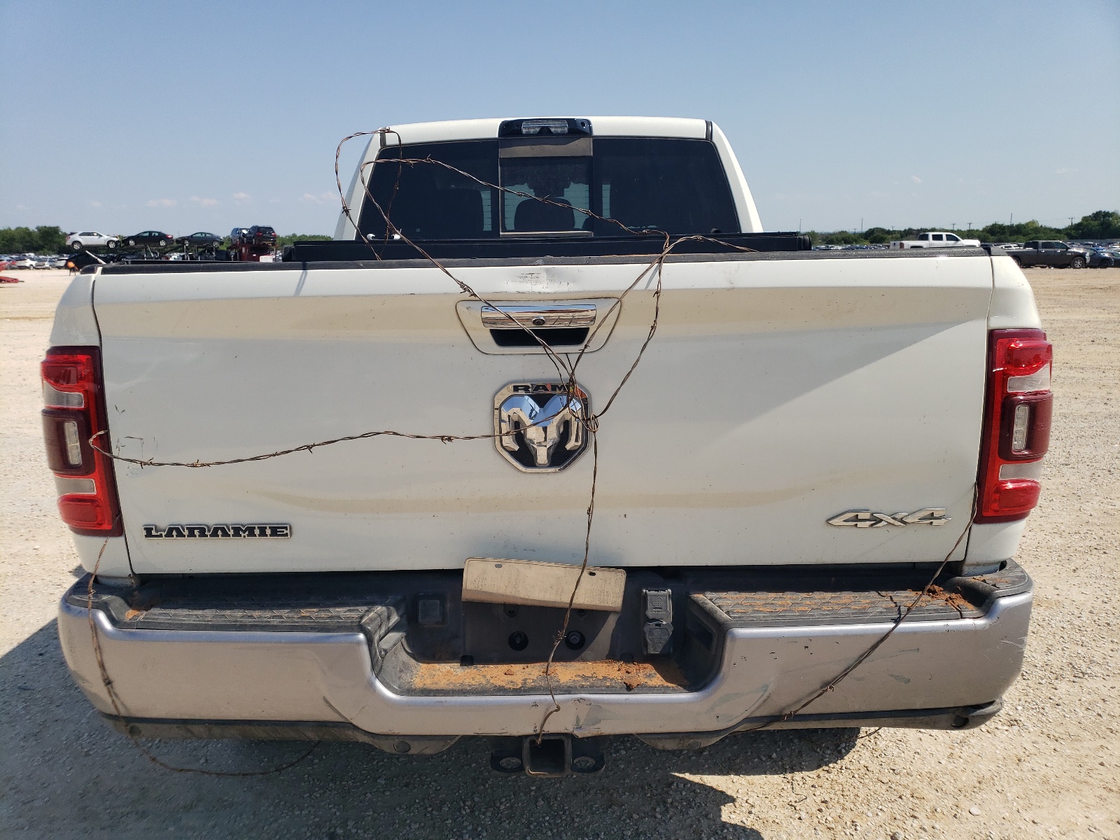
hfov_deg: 67.3
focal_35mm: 26
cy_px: 420
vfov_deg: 53.1
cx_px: 560
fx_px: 841
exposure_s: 1/5000
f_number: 1.5
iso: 50
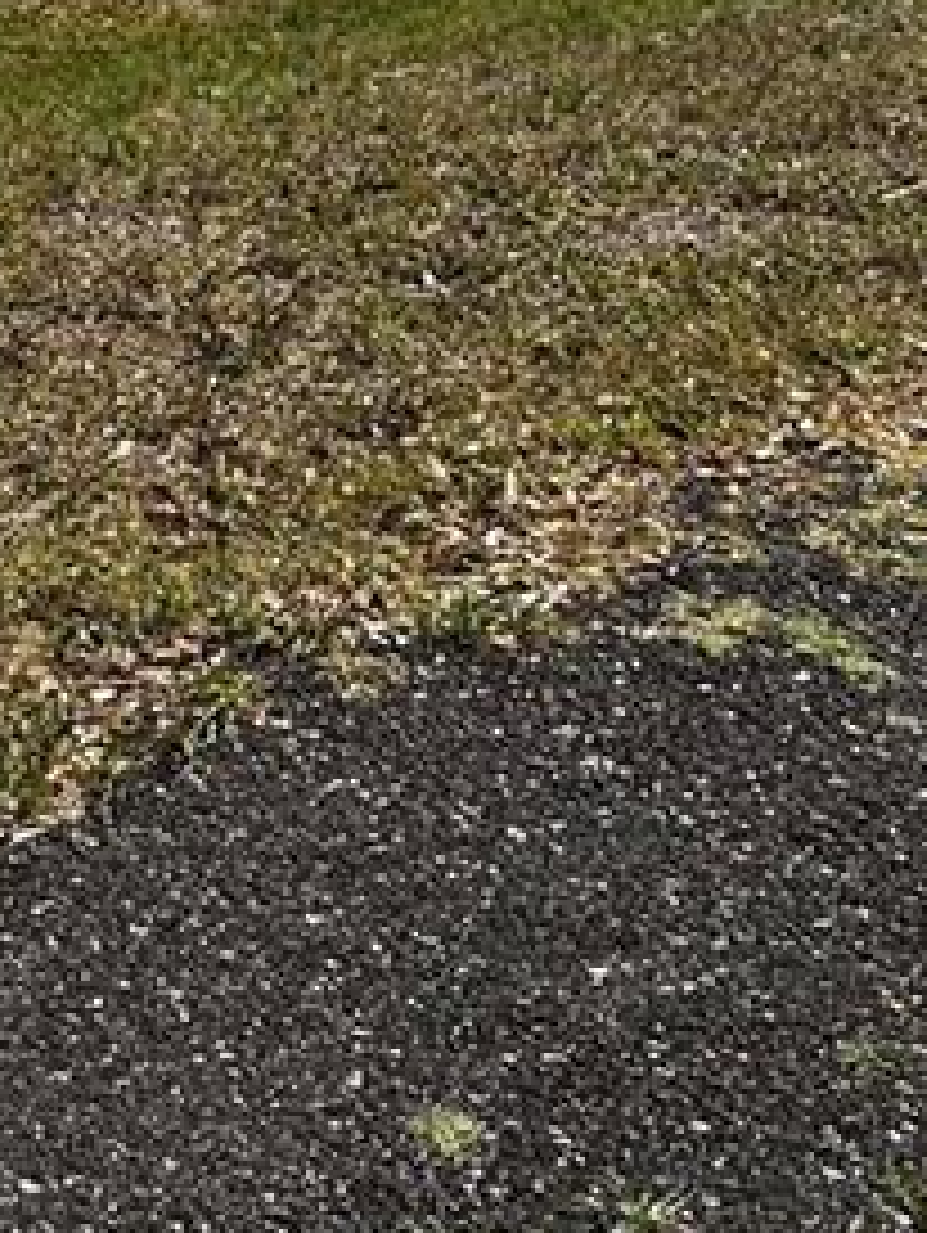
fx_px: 3743
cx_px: -230
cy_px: -194
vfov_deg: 17.9
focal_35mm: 105
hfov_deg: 13.7
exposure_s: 1/5000
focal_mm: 6.86
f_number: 1.78
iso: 80
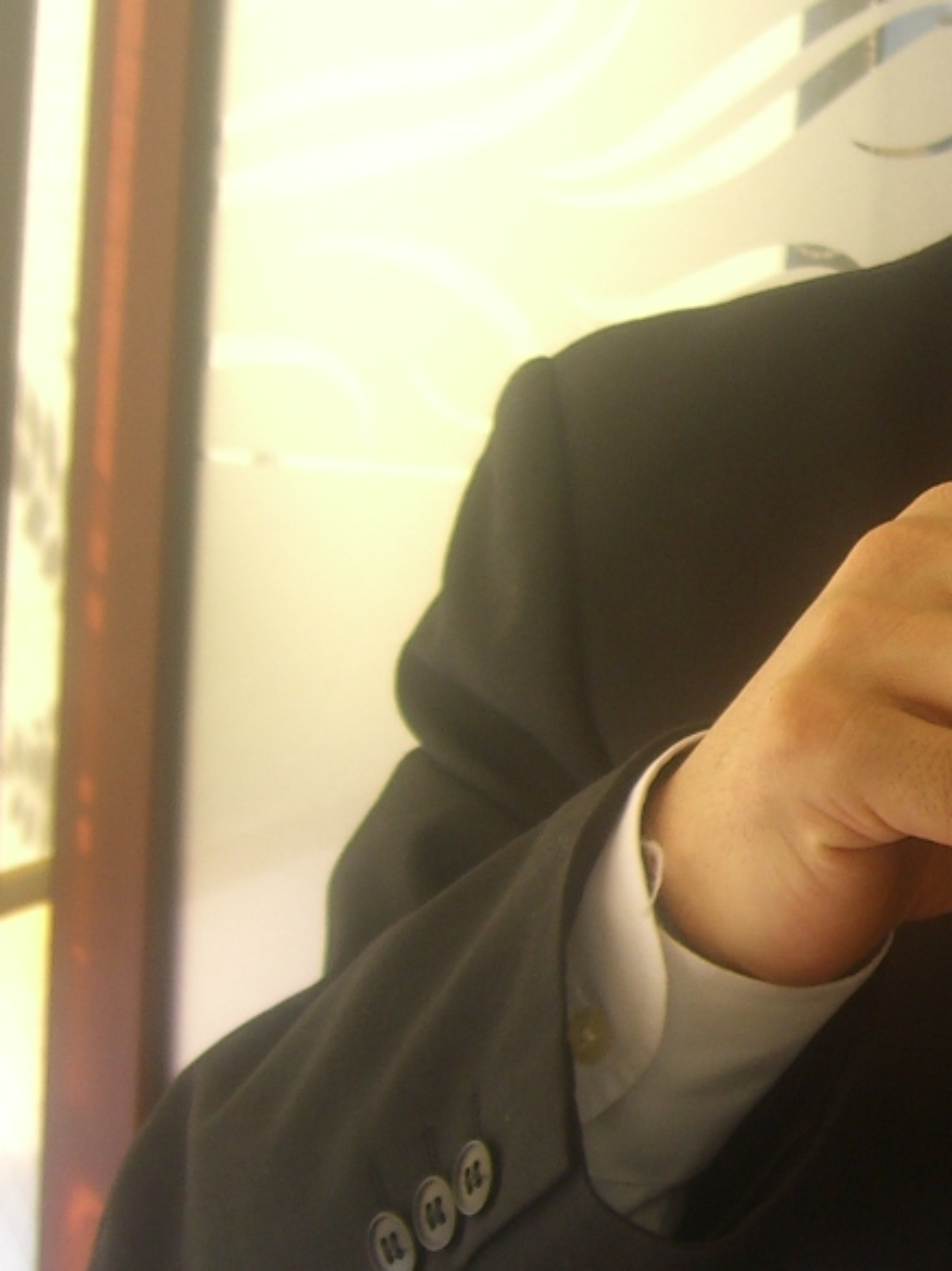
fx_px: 3818
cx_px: 1228
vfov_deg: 18.9
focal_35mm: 104
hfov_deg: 13.7
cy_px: 515
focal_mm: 7.9
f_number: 2.8
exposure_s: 1/200
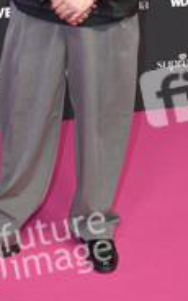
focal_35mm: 106
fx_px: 869
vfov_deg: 19.1
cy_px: 7
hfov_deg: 12.3
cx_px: 75
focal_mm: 48
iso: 1000
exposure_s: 1/250
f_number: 5.6
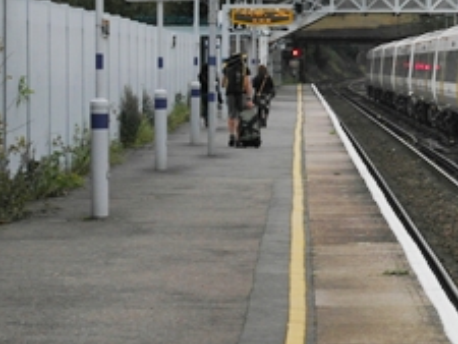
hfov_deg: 9.5
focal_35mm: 206
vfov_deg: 7.2
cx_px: 456
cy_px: 56
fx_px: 2727
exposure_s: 1/500
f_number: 5.6
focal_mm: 45
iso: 400
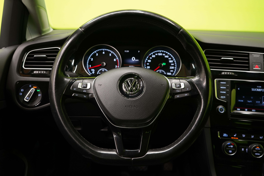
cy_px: 88
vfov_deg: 37.9
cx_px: 132
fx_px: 257
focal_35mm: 35
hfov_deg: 54.4
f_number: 5.6
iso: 1250
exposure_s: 1/25
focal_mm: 35
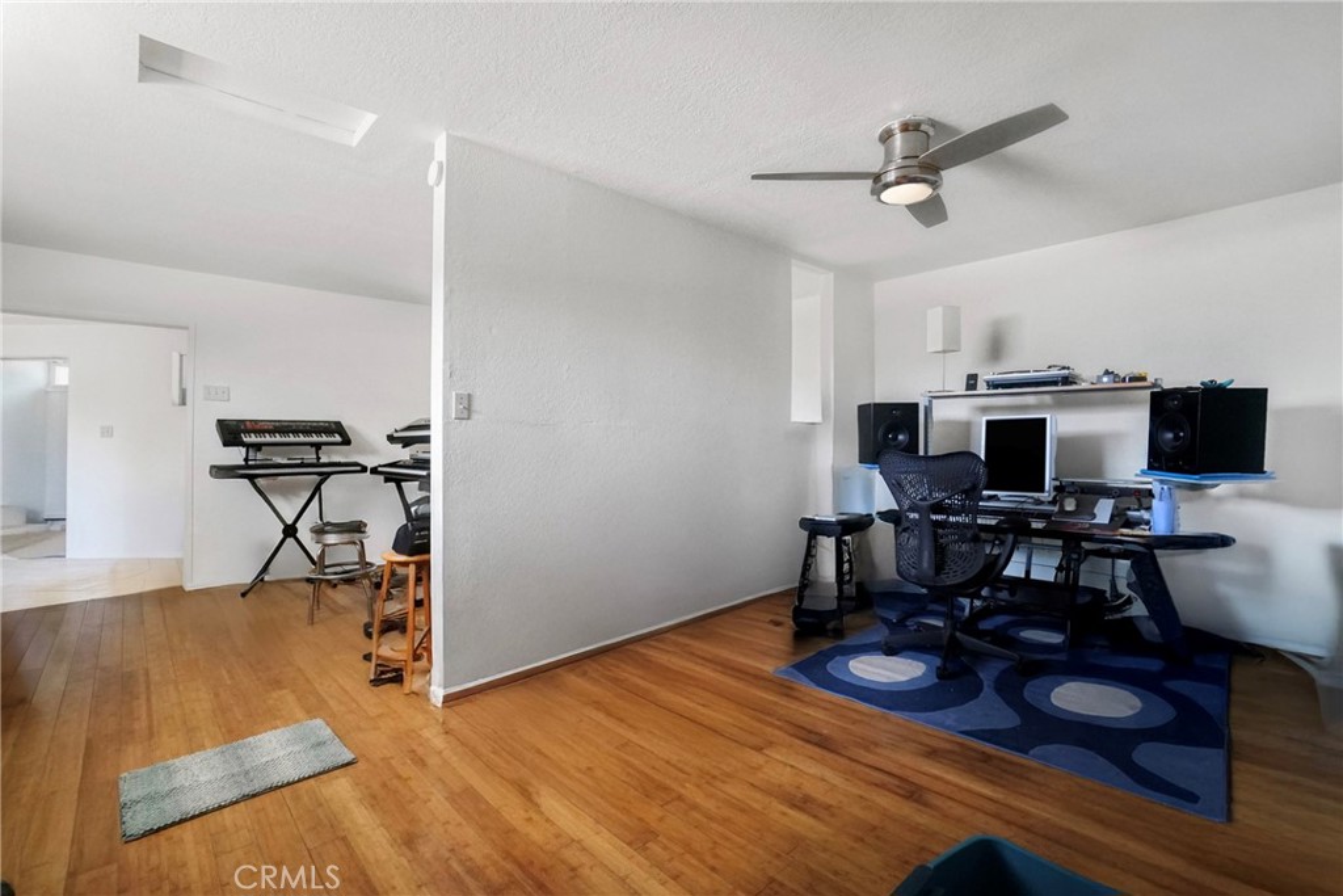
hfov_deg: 100.4
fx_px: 560
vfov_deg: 77.3
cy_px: 448
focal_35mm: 15
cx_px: 672
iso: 6400
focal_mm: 10
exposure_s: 1/30
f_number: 9
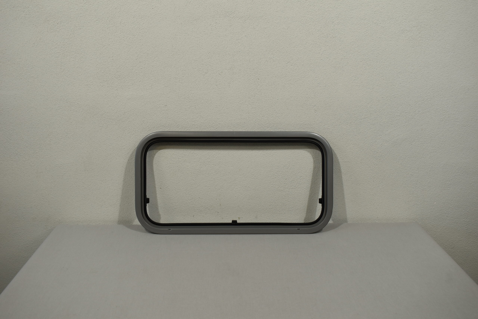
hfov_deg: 53.1
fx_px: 478
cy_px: 160
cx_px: 239
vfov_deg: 36.9
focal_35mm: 36
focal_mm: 24
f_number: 5.6
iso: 320
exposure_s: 1/125
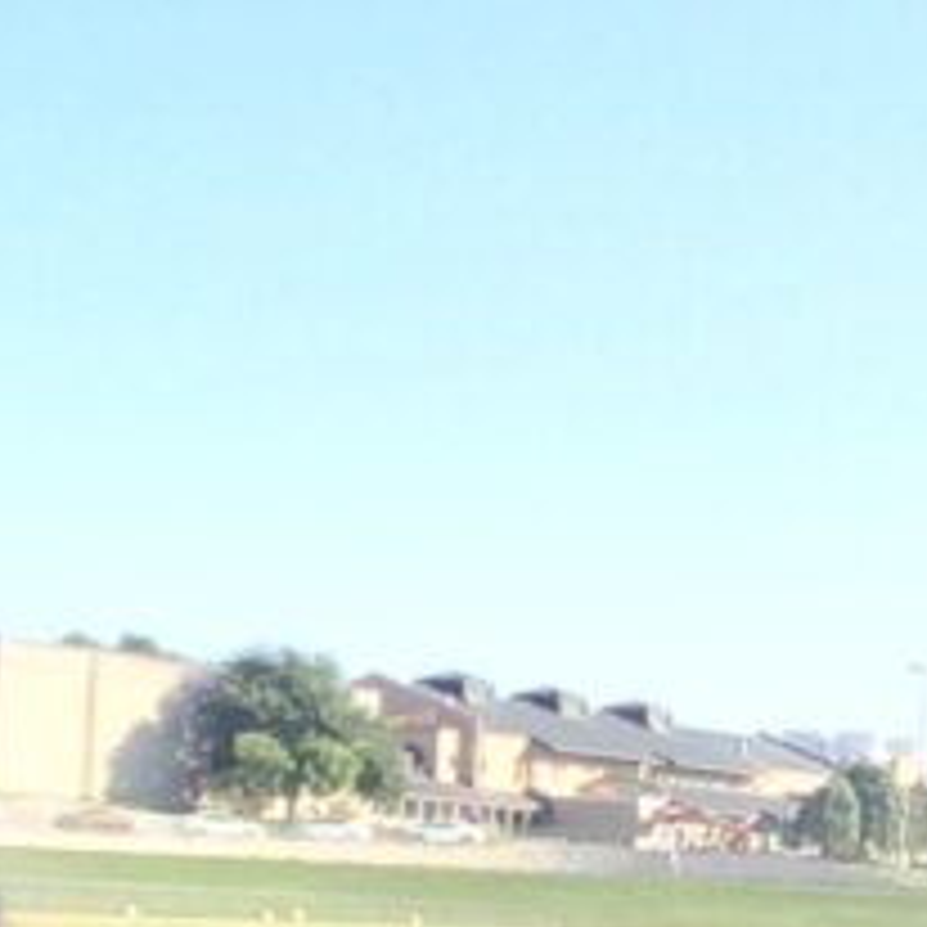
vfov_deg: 16.2
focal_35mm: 102
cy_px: 1184
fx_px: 3090
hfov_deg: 16.9
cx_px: 207
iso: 50
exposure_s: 1/283
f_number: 2.4
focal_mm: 2.15
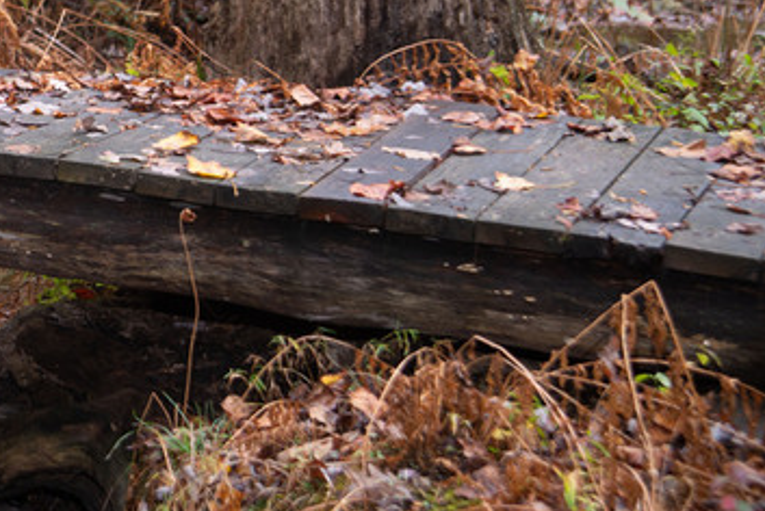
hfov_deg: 14.7
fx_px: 2892
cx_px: -98
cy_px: 39
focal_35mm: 136
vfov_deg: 10.0
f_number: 6.3
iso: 500
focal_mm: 60
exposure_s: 1/125
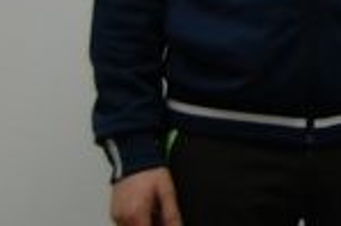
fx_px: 1571
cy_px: -259
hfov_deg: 11.1
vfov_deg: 7.8
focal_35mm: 166
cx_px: 700
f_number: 3.8
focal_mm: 22
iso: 400
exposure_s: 1/50
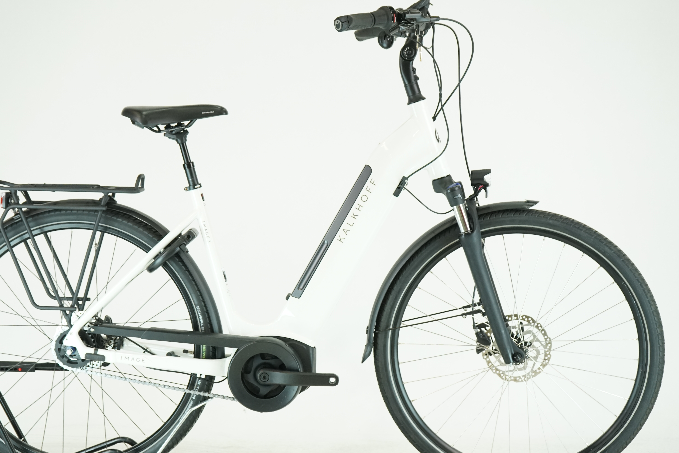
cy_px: 237
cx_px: 303
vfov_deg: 21.6
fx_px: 1188
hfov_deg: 31.9
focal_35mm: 63
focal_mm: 52
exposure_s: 1/200
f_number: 5.6
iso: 1600
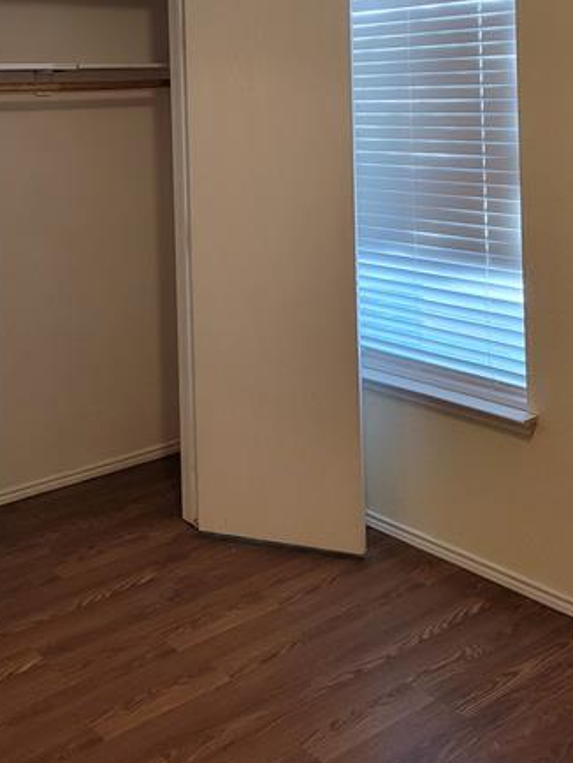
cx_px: 213
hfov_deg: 31.4
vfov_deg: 39.0
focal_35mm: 46
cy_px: 111
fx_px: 1014
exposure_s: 1/120
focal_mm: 5.4
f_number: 1.8
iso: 320
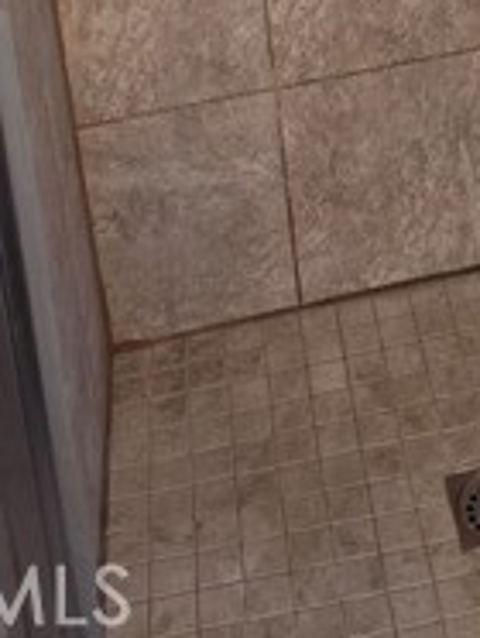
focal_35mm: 79
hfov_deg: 18.3
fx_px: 1457
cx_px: 466
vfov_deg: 19.6
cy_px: -453
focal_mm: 5.4
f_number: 1.8
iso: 400
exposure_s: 1/120
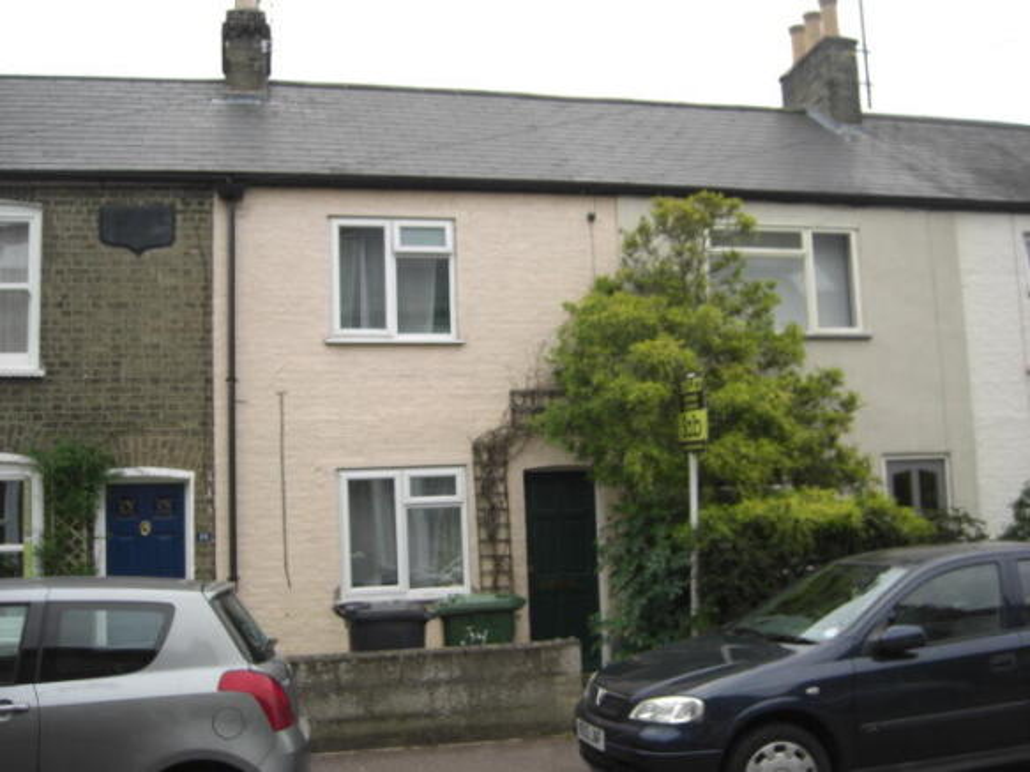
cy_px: 386
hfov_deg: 49.0
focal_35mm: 38
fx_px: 1130
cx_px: 515
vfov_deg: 37.7
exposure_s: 1/320
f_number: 2.8
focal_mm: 7.9
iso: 80
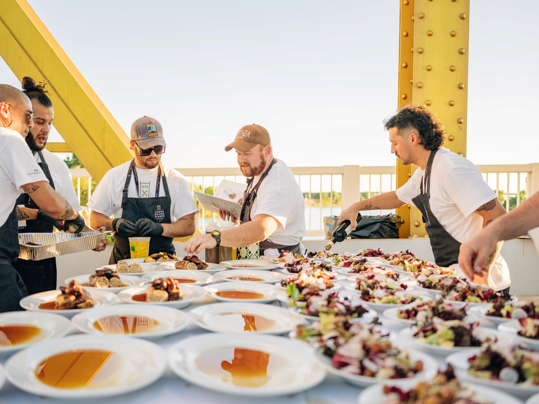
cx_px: 264
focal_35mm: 37
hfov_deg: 50.1
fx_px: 576
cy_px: 204
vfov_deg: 38.7
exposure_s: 1/200
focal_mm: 45
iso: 100
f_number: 3.2
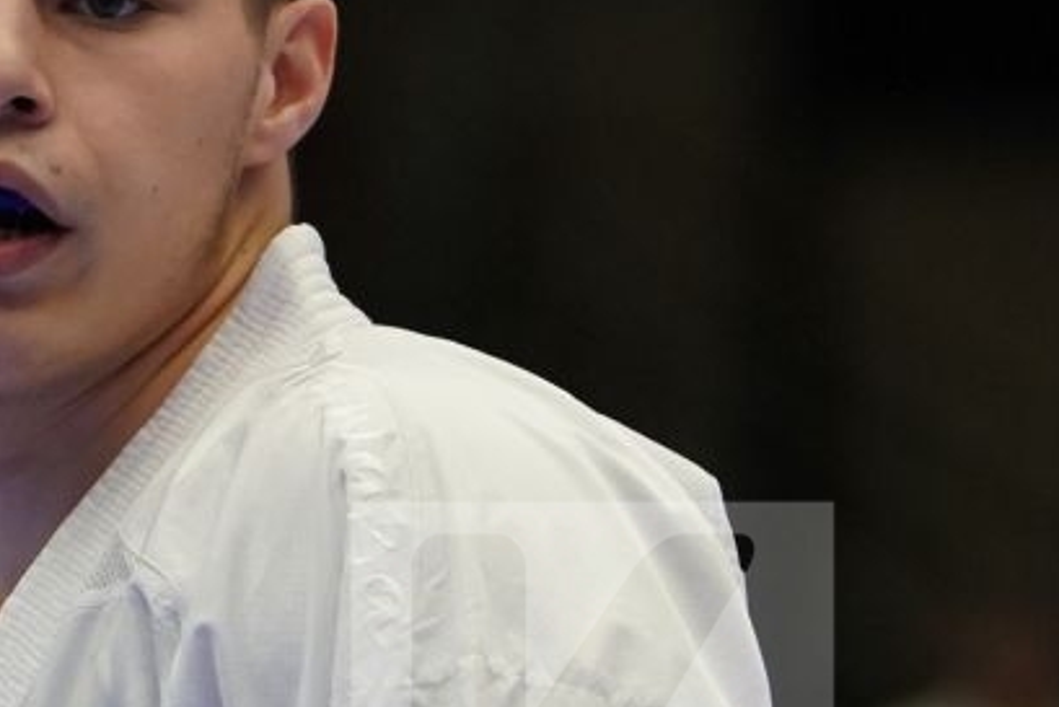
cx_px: -285
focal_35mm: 880
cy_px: 738
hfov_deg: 2.3
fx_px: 25894
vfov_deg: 1.6
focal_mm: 200
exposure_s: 1/1000
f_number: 2.8
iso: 2000
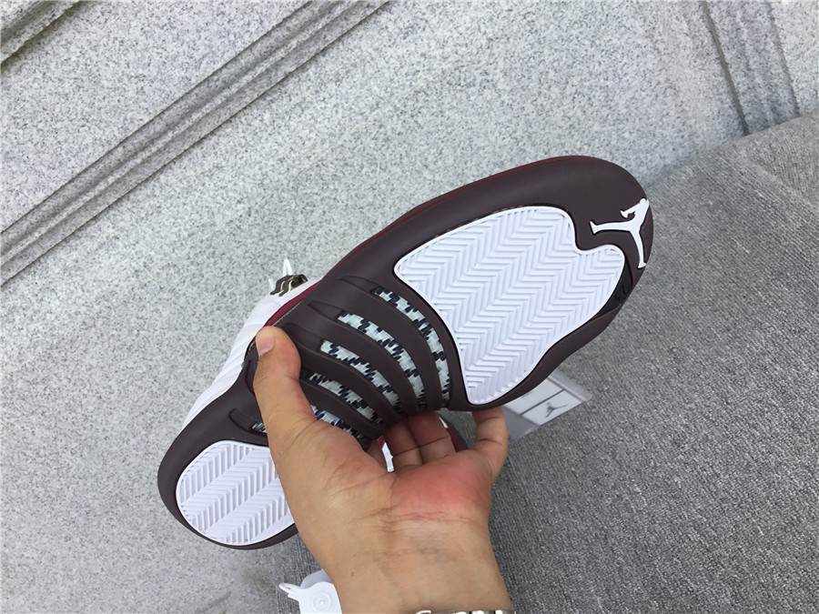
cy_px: 307
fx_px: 733
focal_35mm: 31
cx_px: 410
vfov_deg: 45.4
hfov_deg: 58.4
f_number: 2.4
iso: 25
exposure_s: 1/196
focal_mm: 3.3
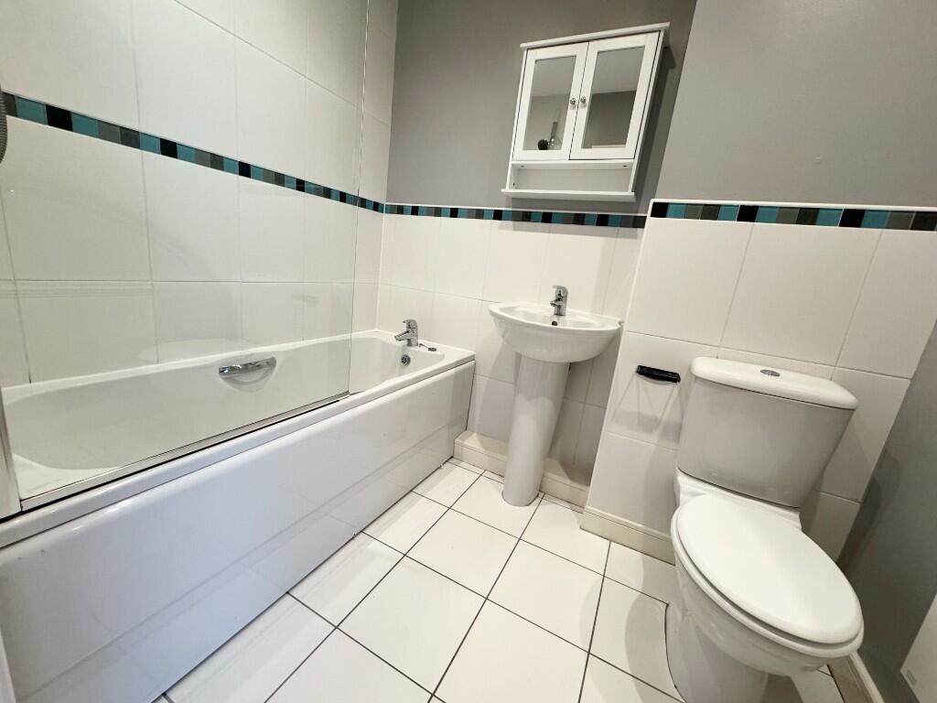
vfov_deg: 85.7
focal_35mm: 14
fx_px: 379
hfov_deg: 102.1
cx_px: 468
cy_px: 352
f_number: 2.2
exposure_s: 1/50
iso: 200
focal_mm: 2.22
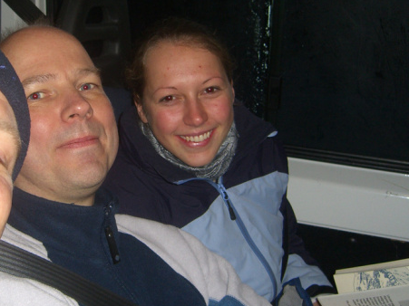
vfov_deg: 24.8
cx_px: 110
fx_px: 697
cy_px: 126
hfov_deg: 32.2
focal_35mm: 59
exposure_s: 1/60
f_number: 2.8
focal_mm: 7.9
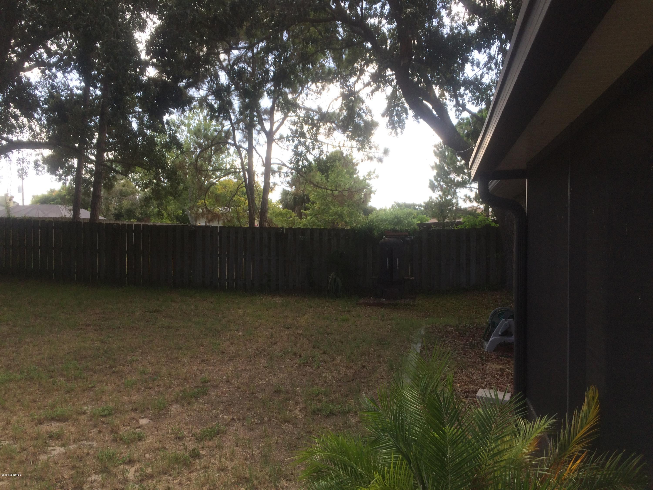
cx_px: 326
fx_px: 547
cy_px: 245
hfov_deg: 61.7
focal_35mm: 29
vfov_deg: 48.2
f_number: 2.2
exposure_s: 1/526
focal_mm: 4.15
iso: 32
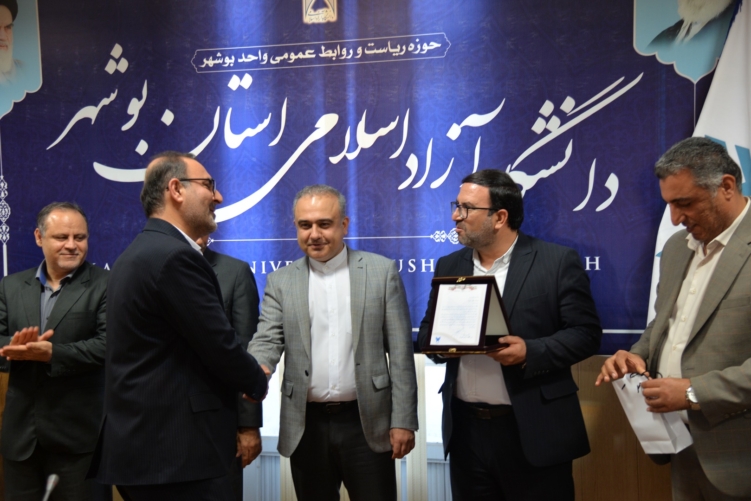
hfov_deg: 41.1
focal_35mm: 48
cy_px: 250
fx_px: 1002
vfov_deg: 28.1
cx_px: 376
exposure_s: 1/60
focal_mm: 48
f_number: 4
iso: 640
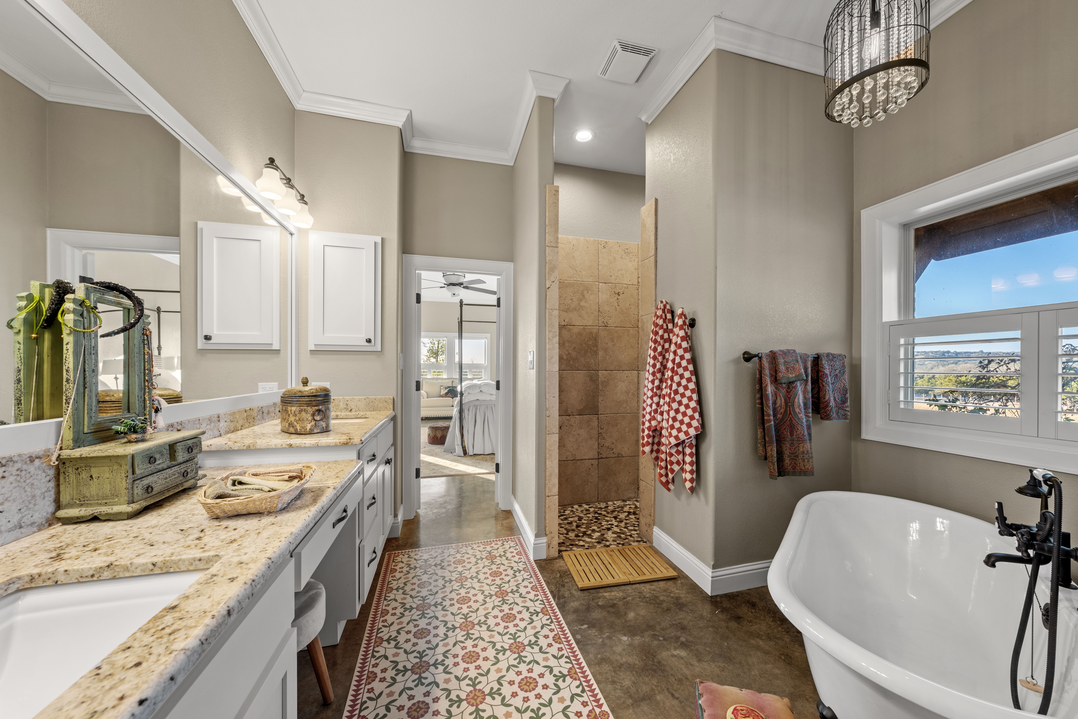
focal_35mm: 12
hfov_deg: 112.6
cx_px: 539
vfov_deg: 90.0
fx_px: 359
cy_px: 360
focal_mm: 12
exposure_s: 1/8
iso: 100
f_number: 8
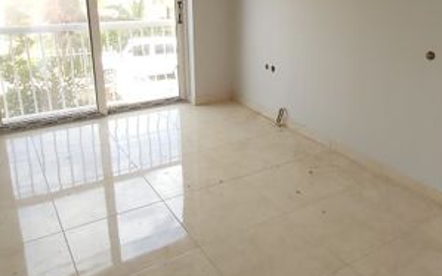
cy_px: 93
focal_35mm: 30
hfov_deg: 61.4
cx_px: 295
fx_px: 361
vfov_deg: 41.3
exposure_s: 1/100
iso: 64
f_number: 2.2
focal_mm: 1.42
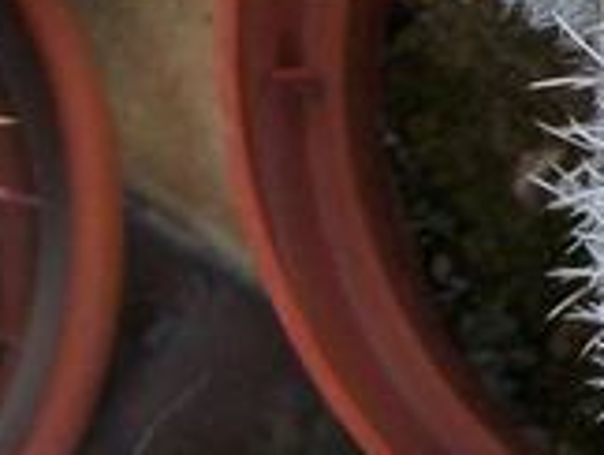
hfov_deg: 12.5
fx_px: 2551
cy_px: -93
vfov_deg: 10.0
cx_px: 1033
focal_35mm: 146
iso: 160
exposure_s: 1/100
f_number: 2.7
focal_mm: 6.1
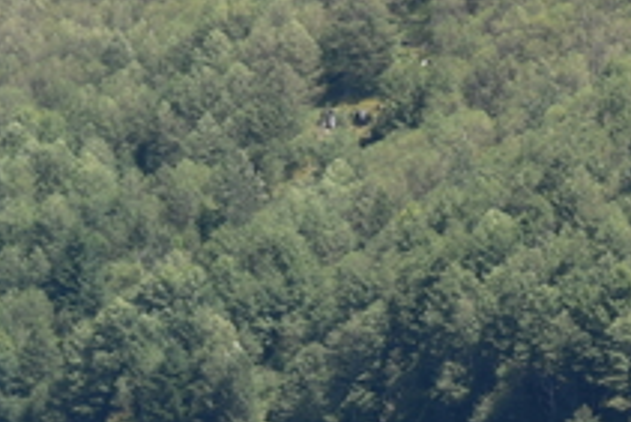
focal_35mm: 636
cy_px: -290
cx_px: 1089
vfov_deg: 2.2
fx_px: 11155
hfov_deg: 3.2
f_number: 7.1
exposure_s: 1/250
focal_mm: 105
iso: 100
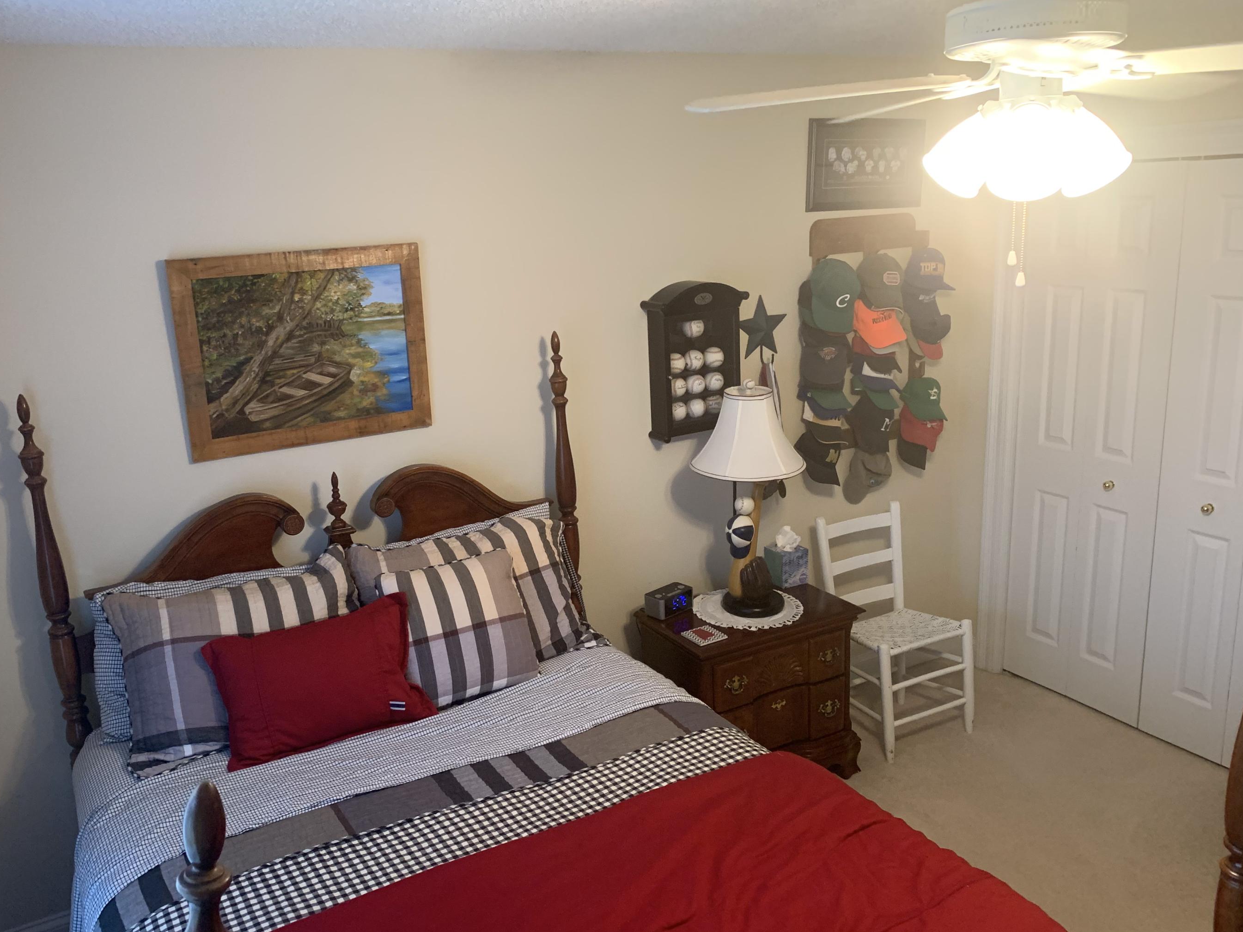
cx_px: 564
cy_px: 460
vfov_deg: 48.2
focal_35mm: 29
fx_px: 1041
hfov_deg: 61.6
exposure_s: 1/60
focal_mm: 4.25
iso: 250
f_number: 1.8
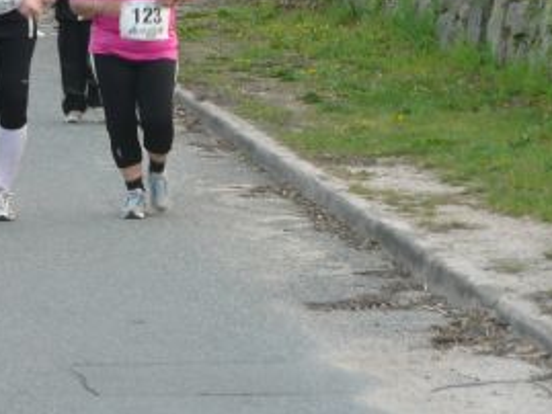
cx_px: 74
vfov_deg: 4.2
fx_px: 5600
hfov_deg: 5.6
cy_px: 65
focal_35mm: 351
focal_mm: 31
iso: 100
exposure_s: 1/30
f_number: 4.8
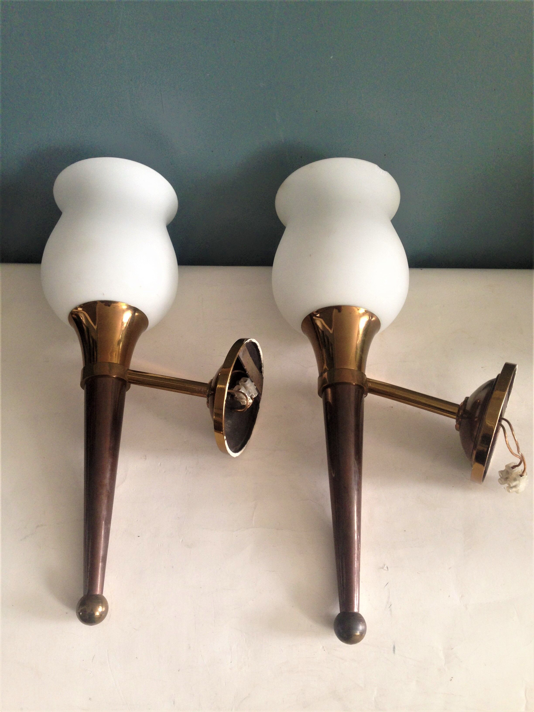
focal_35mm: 33
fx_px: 679
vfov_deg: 55.4
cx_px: 267
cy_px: 356
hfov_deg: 42.9
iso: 64
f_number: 2.4
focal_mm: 4.12
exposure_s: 1/20
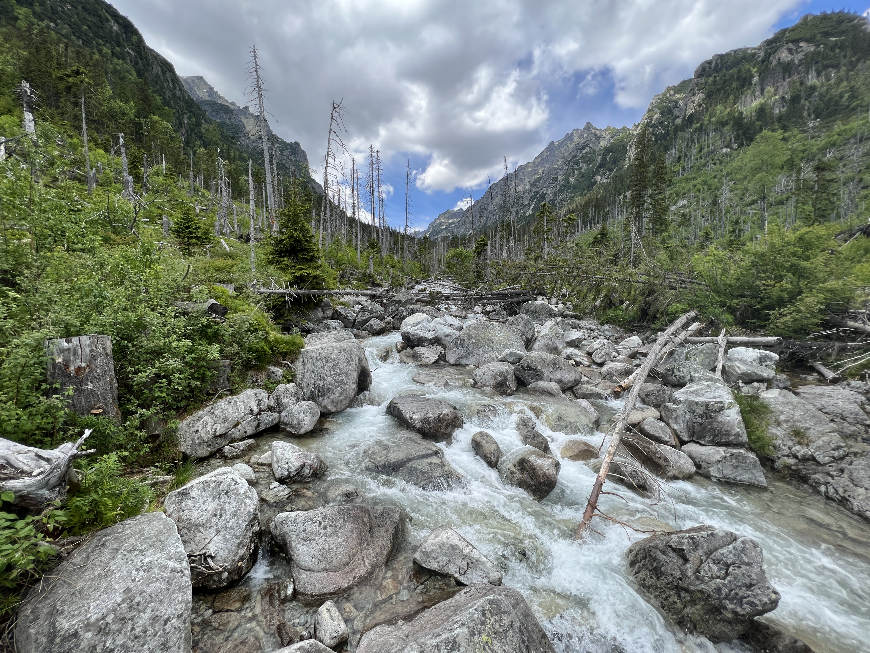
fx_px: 327
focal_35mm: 13
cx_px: 435
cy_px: 326
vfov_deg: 89.9
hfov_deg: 106.2
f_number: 1.8
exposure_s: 1/694
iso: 32
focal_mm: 1.57
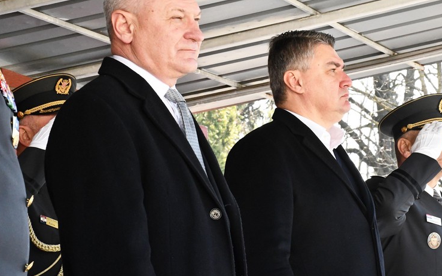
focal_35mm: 127
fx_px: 1530
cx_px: 293
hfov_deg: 16.4
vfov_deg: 10.3
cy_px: 142
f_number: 16
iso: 2500
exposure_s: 1/250
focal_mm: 60
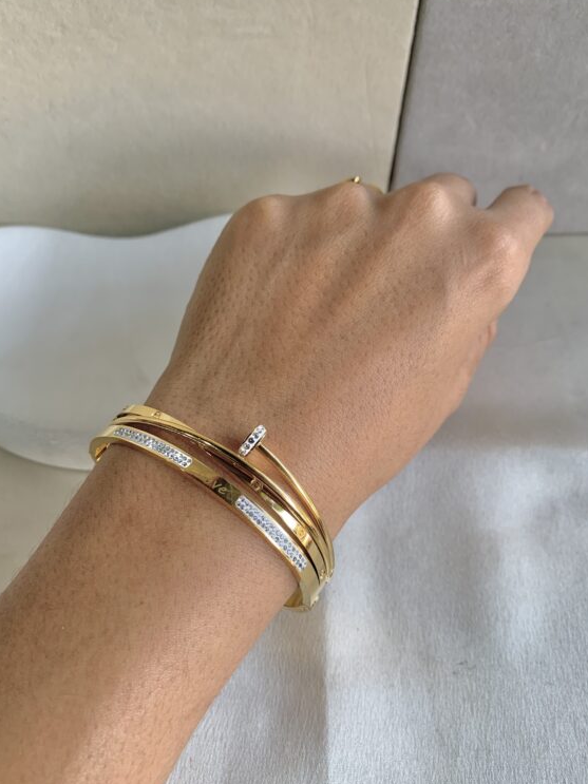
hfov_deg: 49.7
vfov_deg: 63.5
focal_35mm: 28
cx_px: 278
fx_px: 634
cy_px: 391
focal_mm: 4.25
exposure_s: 1/100
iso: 64
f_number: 1.8
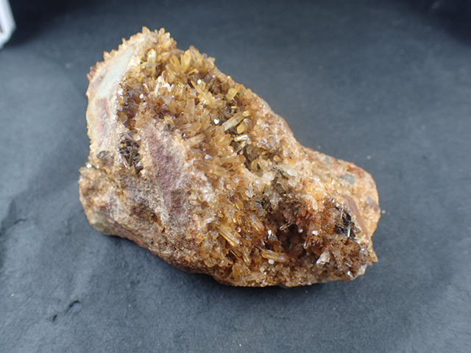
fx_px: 435
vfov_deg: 44.2
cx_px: 236
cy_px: 176
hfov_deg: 56.8
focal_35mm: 32
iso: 100
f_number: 2.4
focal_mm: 5.87
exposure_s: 1/125
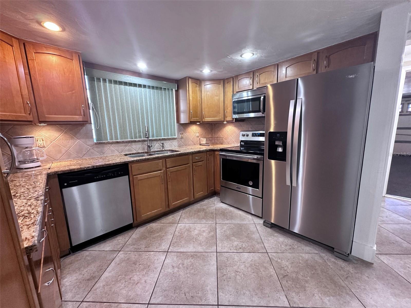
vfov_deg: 85.7
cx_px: 206
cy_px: 154
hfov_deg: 102.1
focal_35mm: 14
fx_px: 166
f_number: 2.2
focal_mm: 2.22
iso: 250
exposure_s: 1/60
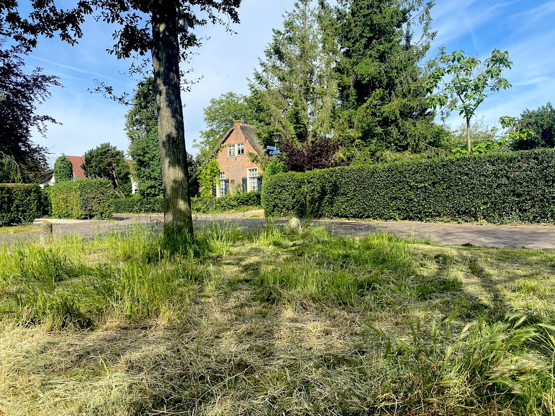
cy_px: 208
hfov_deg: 67.3
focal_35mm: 26
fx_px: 417
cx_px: 278
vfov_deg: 53.1
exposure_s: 1/1522
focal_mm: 4.25
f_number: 1.8
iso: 32
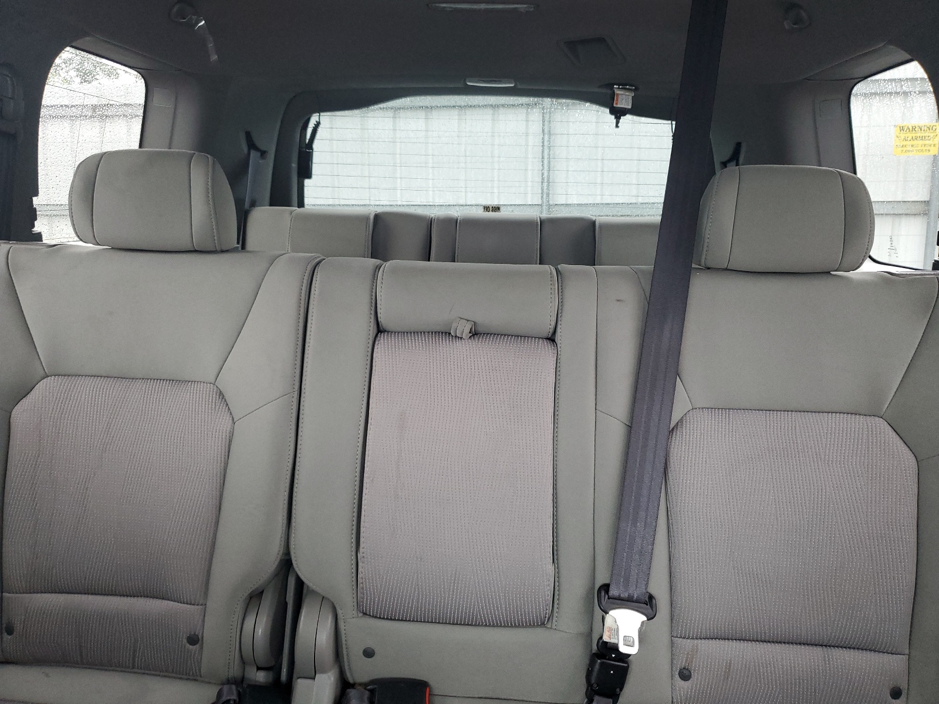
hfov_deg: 67.3
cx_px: 470
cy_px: 352
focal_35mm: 26
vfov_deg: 53.1
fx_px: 705
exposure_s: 1/60.2
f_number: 1.5
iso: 145
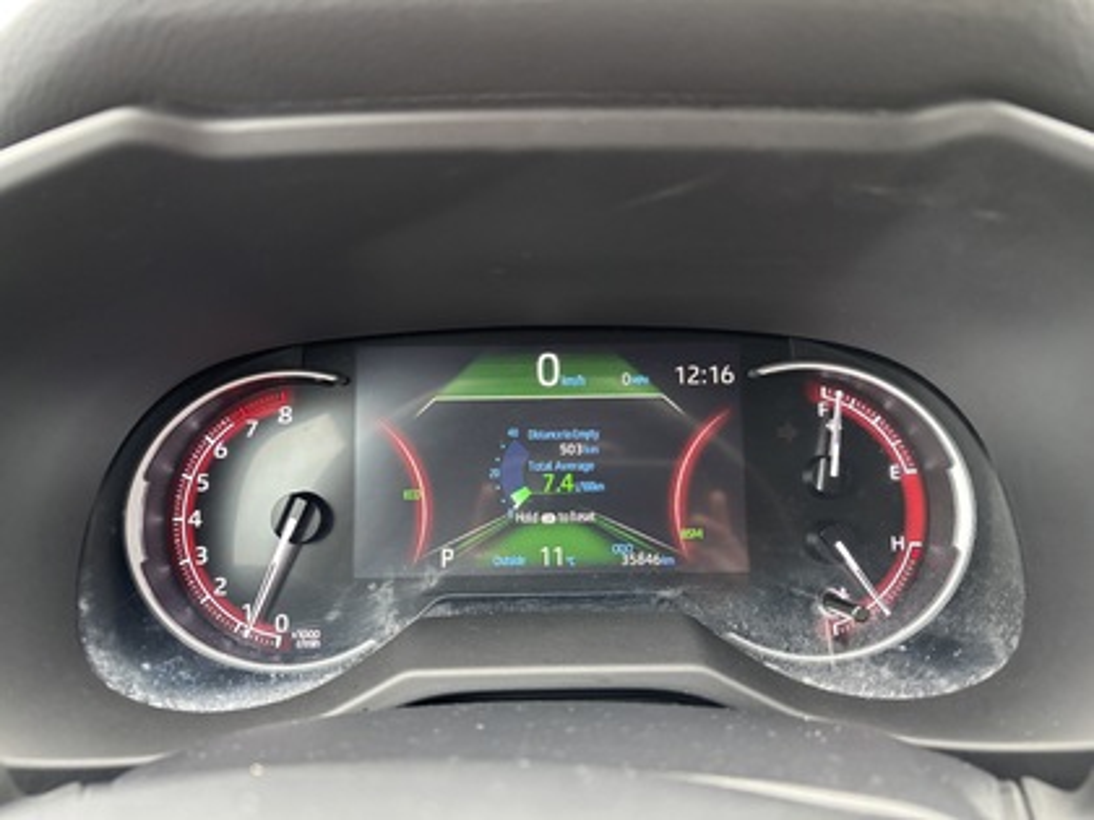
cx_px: 547
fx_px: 822
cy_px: 410
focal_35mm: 26
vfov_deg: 53.1
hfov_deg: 67.3
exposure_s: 1/49
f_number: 1.6
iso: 320
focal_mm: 5.96
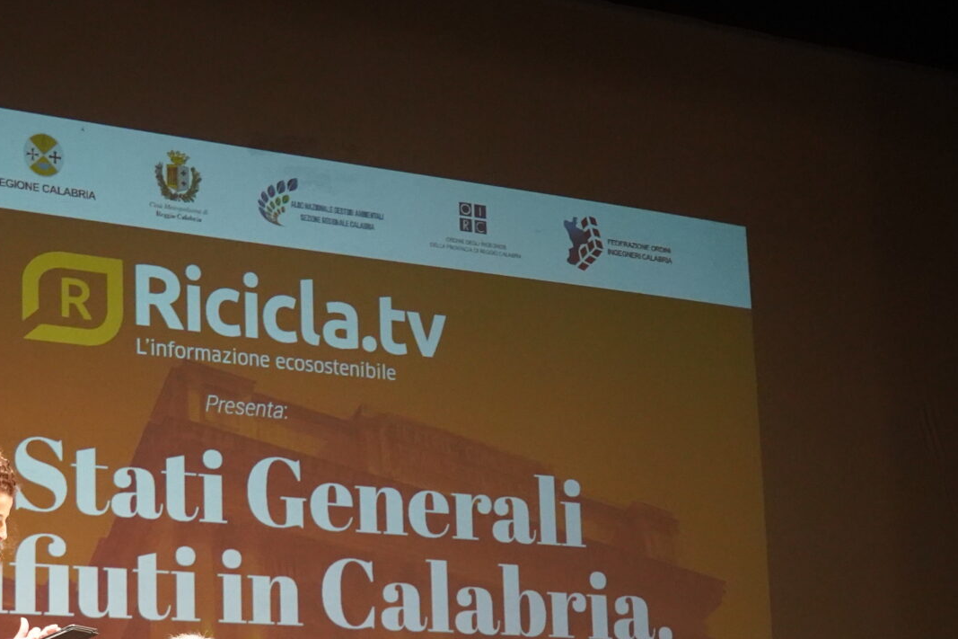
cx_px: 565
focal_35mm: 84
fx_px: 2235
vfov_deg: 16.1
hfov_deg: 24.2
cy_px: 536
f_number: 4
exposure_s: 1/160
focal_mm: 35
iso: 6400
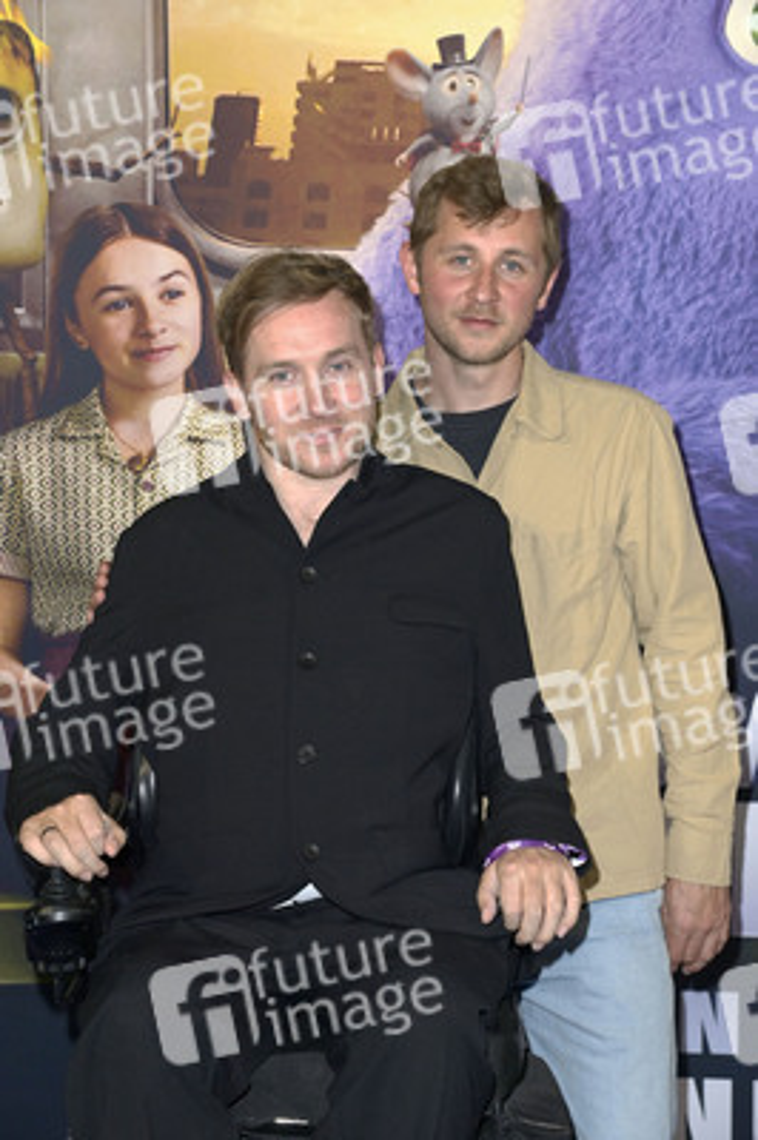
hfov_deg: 18.2
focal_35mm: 75
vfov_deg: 27.0
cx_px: 379
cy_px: 570
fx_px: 2373
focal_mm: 75
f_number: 6.3
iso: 320
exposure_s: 1/250
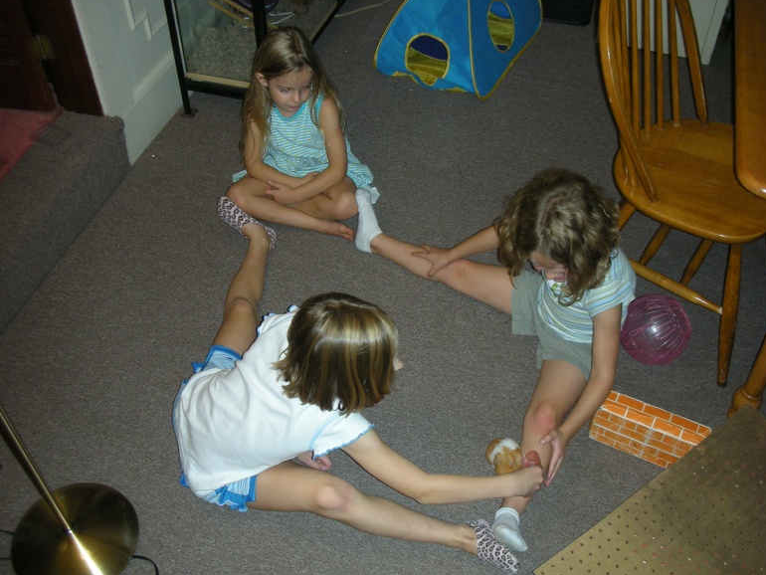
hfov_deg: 51.3
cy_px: 283
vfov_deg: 39.7
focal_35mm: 36
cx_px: 378
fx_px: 797
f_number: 2.8
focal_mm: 5.8
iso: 114
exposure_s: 1/60
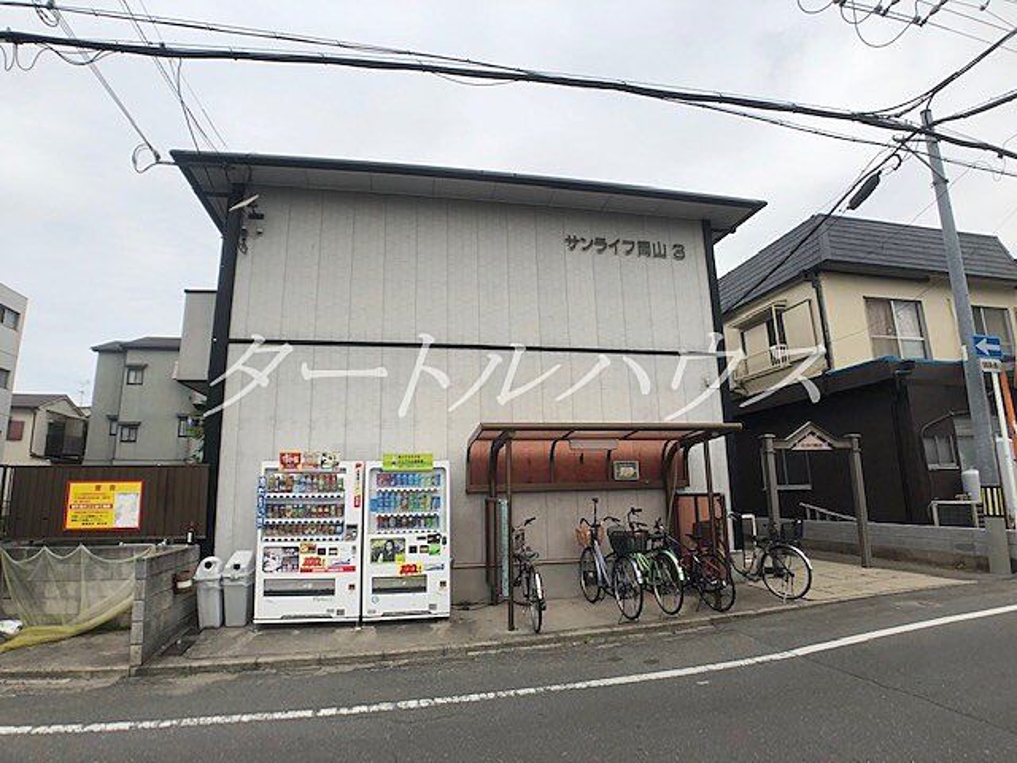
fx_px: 823
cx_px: 508
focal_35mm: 28
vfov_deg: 49.7
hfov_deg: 63.4
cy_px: 382
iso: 20
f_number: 1.8
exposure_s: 1/2404
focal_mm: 4
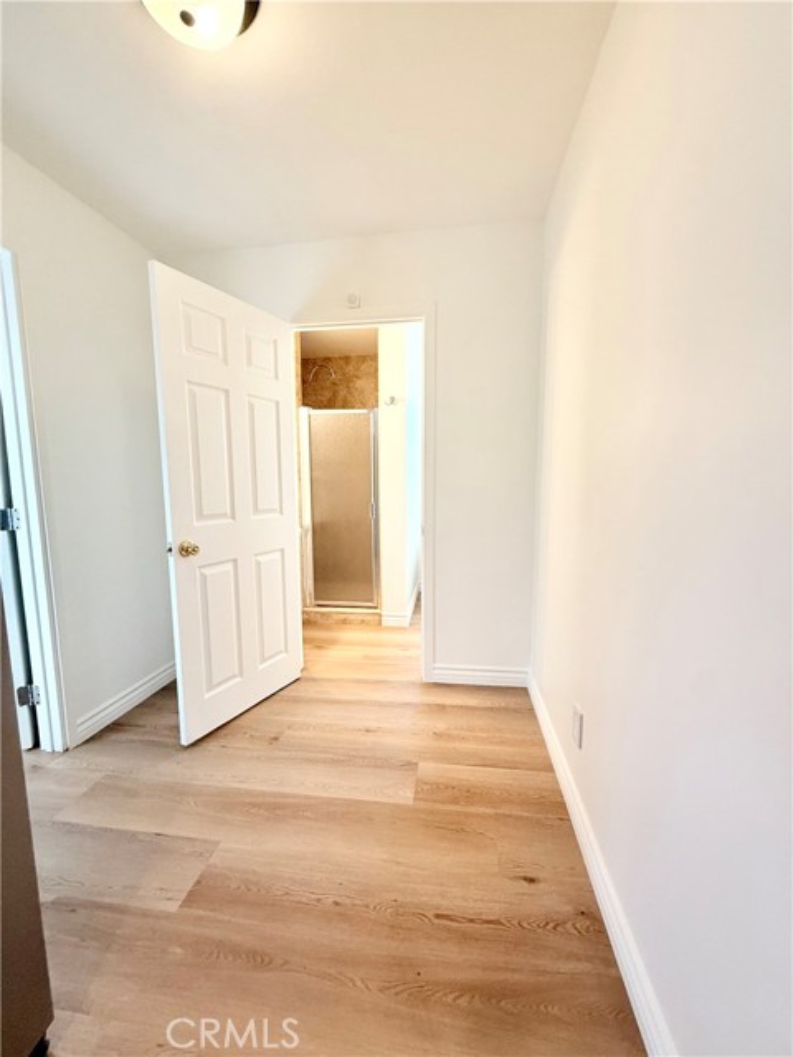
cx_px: 396
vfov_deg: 102.1
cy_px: 528
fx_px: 428
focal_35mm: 14
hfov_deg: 85.7
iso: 160
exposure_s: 1/100
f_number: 2.2
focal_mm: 2.22
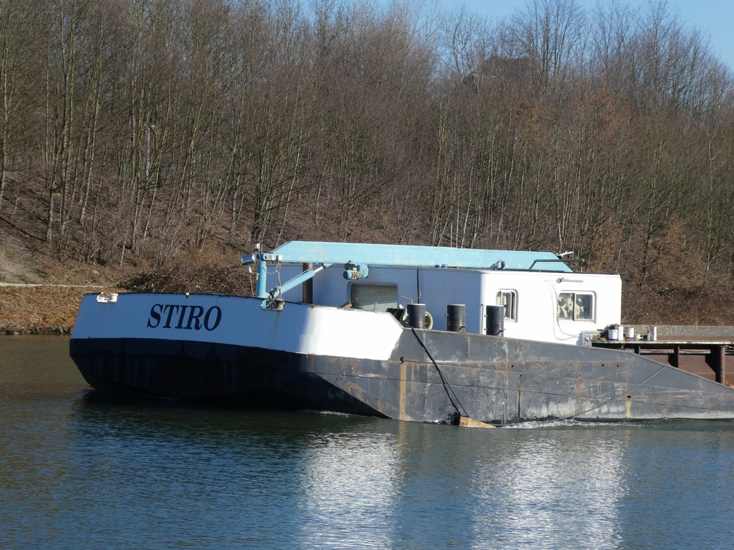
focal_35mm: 124
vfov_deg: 12.0
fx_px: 2629
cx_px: 367
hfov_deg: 15.9
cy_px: 275
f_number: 5.2
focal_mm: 22.3
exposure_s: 1/320
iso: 80
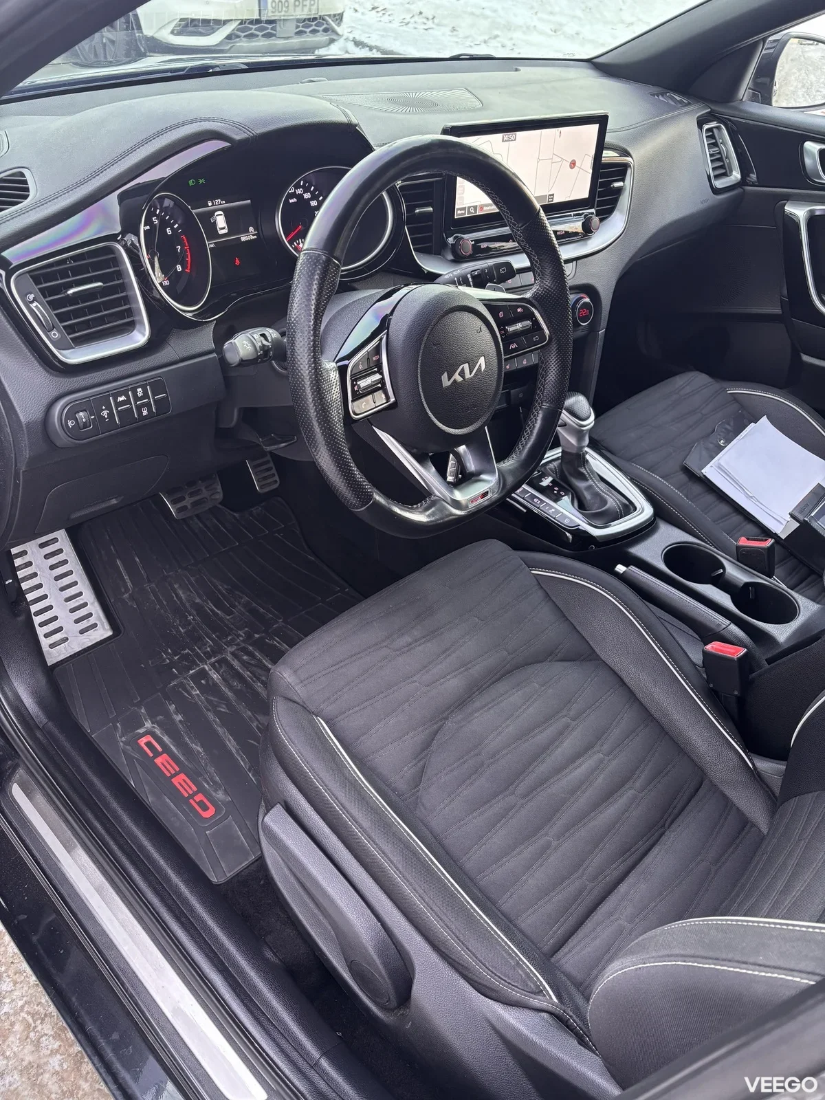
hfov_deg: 53.1
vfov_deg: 67.3
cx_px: 412
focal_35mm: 26
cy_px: 550
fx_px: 826
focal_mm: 5.96
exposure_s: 1/60
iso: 200
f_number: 1.6
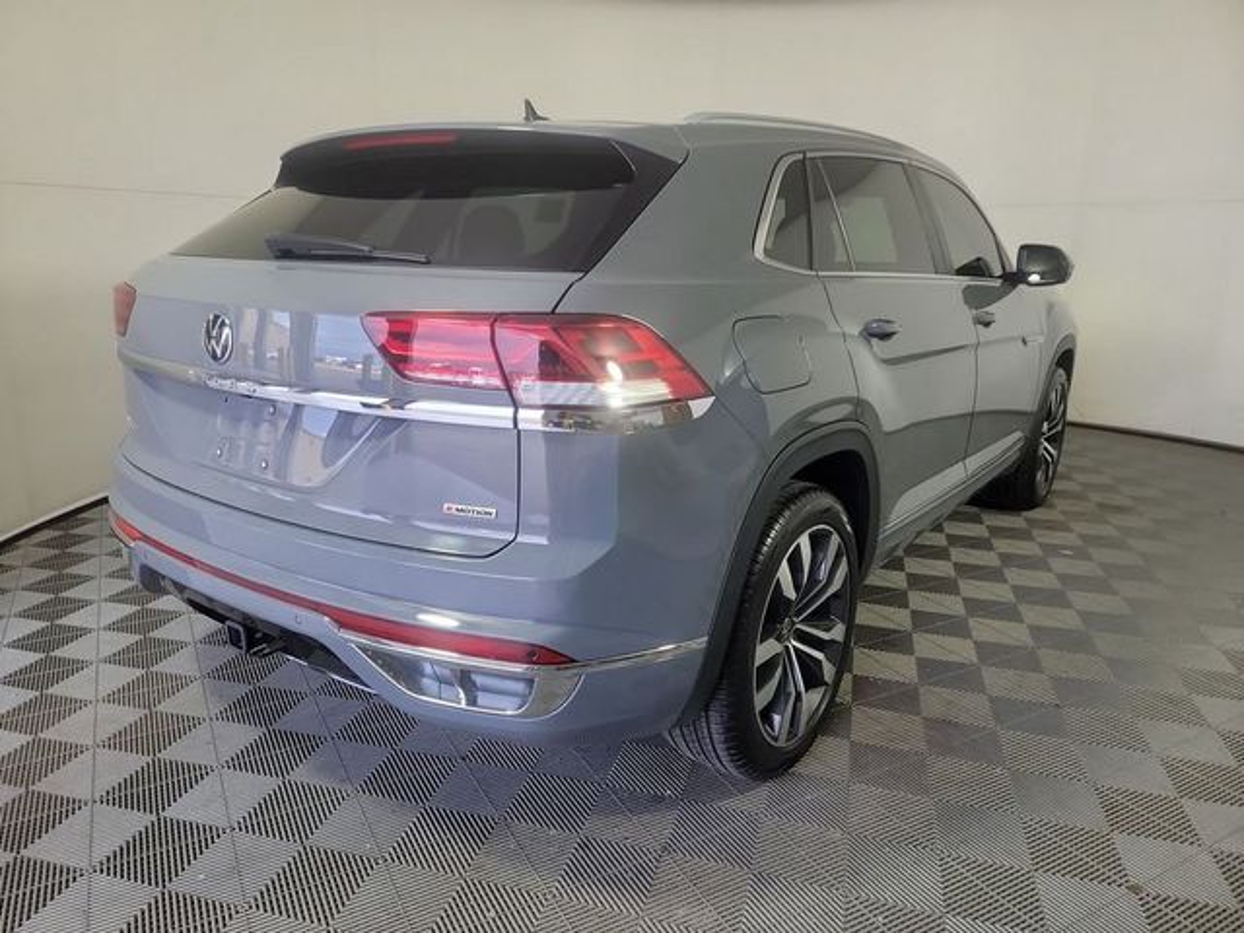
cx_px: 622
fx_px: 862
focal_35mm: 24
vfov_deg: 56.8
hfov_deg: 71.6
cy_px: 466
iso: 79
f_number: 1.8
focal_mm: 6.7
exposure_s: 1/59
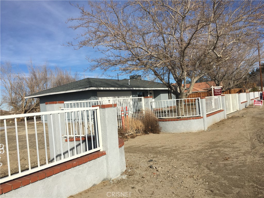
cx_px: 132
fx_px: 221
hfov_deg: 61.7
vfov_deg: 48.2
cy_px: 99
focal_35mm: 29
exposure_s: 1/2959
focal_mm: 4.15
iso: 25
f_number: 2.2
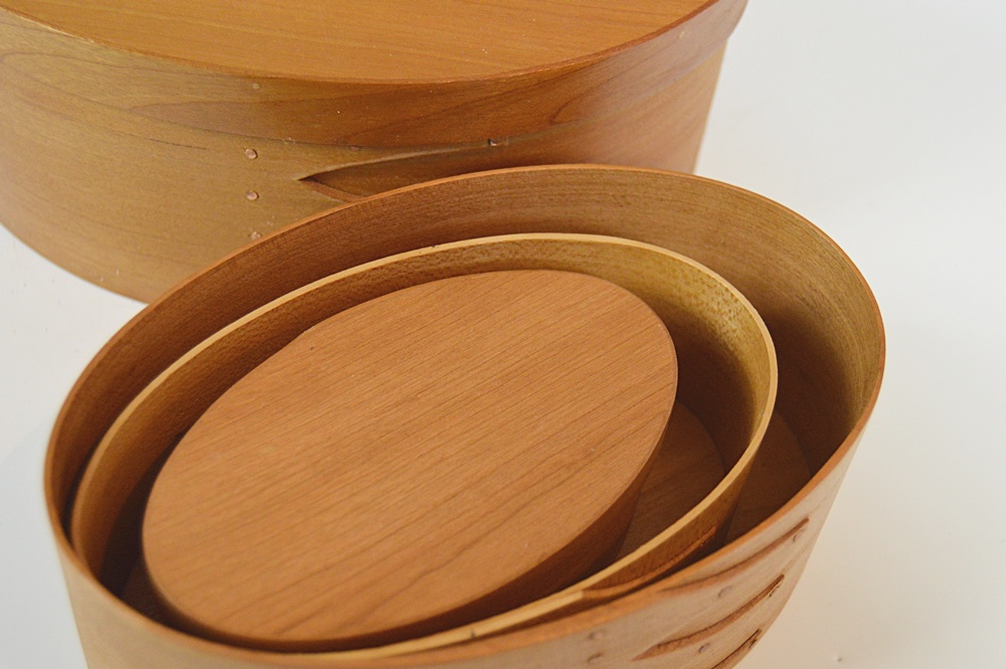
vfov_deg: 23.7
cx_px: 503
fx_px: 1591
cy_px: 334
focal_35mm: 57
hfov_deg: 35.1
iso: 1600
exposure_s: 1/60
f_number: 4.8
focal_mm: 38
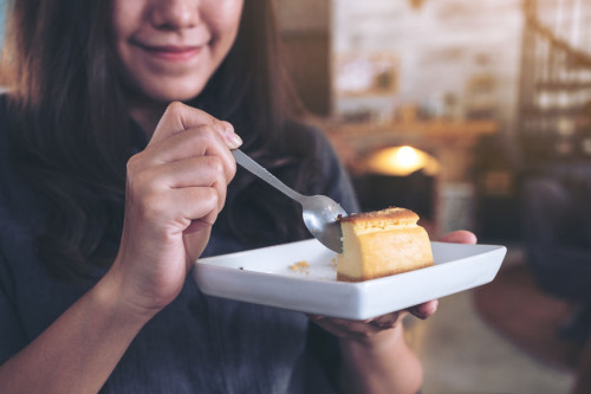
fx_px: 689
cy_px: 197
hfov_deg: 46.4
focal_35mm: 42
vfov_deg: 31.9
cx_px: 296
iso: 320
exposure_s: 1/60
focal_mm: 28.3
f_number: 2.8
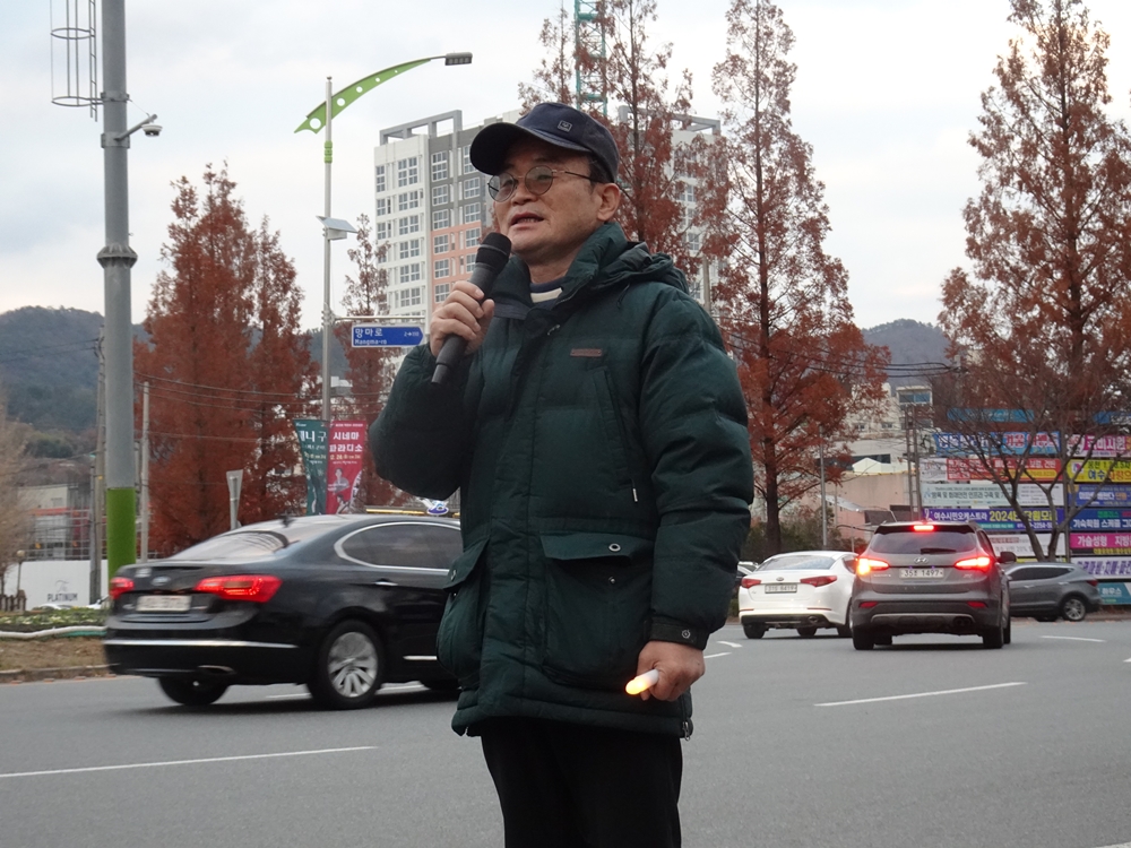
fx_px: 2287
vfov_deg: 21.0
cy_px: 424
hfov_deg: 27.8
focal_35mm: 70
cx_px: 566
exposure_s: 1/80
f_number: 5
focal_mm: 11.2
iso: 400
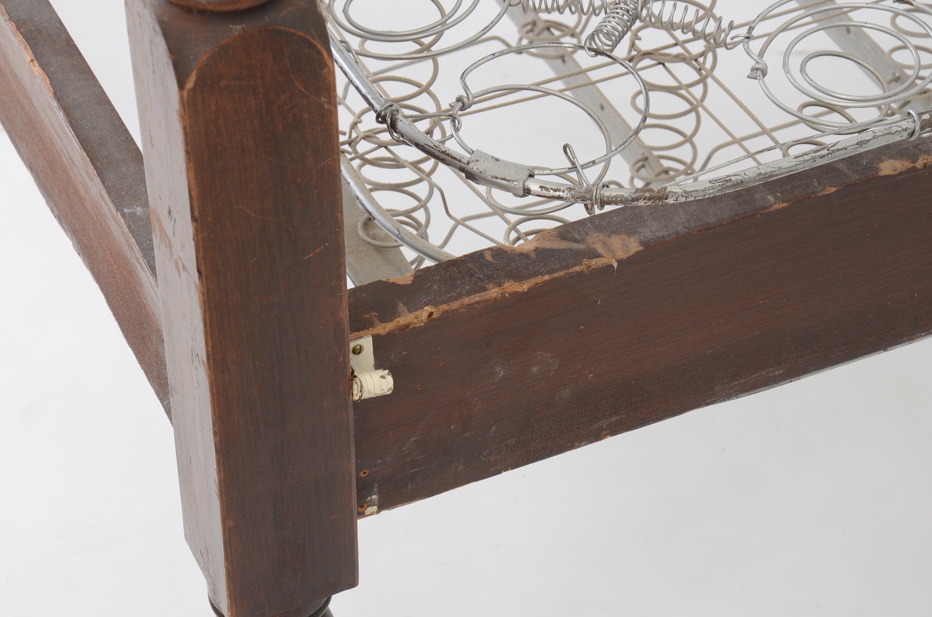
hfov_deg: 18.2
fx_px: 2906
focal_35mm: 112
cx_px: 466
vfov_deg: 12.1
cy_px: 308
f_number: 10
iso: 125
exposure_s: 1/125
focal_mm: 75
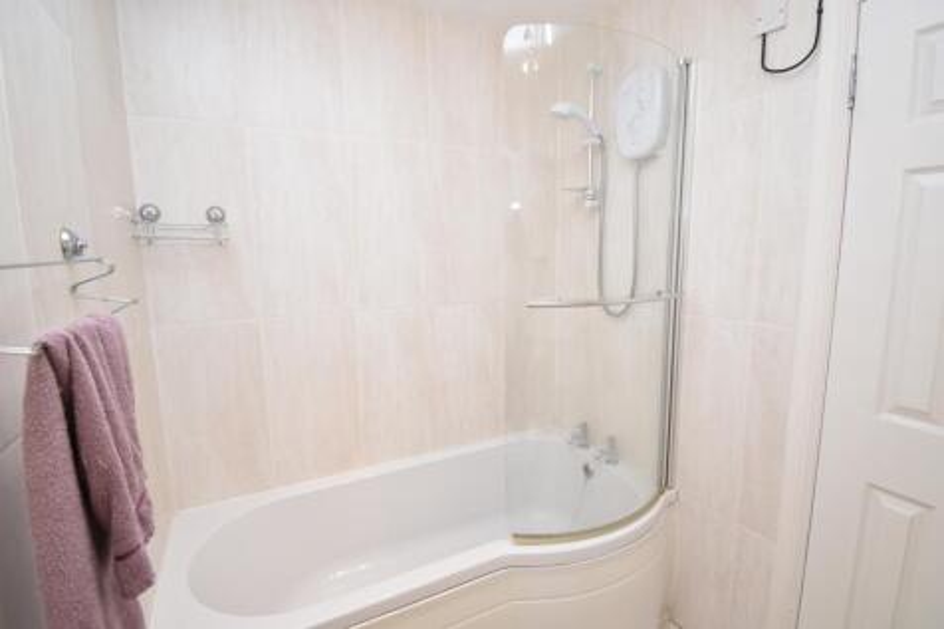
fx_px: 393
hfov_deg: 100.4
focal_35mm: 15
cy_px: 314
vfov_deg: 77.3
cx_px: 472
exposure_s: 1/13
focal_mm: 10
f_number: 4.5
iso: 100
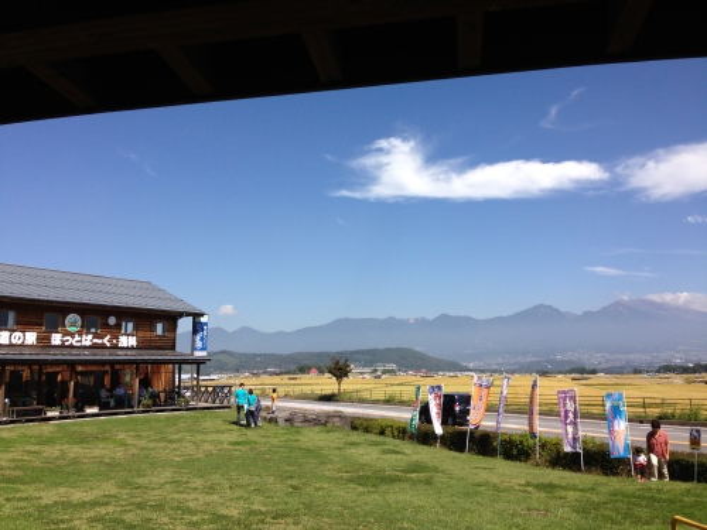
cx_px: 354
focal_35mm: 33
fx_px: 674
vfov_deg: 42.9
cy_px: 265
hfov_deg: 55.4
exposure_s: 1/1534
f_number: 2.4
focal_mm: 4.13
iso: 50
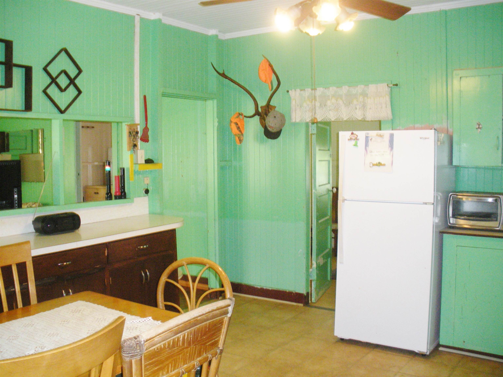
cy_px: 188
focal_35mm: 36
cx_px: 252
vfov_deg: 39.7
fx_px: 523
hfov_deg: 51.4
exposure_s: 1/30
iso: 267
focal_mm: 6.3
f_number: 3.5
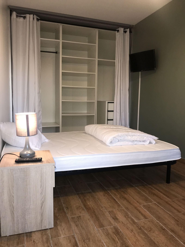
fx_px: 200
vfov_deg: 63.4
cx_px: 92
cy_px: 124
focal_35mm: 28
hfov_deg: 49.7
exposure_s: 1/33
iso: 50
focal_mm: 3.99
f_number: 1.8
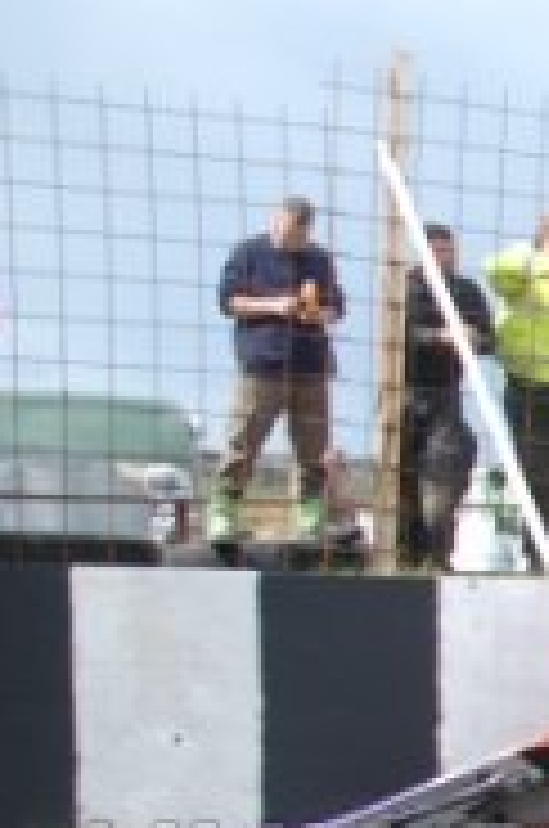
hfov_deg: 10.3
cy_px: 882
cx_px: 1328
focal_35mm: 115
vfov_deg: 17.3
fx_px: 2640
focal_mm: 22
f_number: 4
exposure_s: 1/640
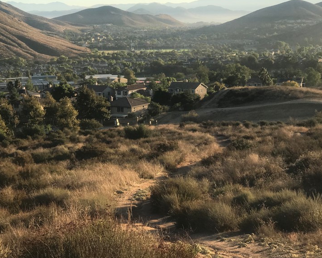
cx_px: 142
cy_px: 98
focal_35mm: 80
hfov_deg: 23.8
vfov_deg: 19.2
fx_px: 763
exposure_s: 1/556
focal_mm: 6.6
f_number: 2.8
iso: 20
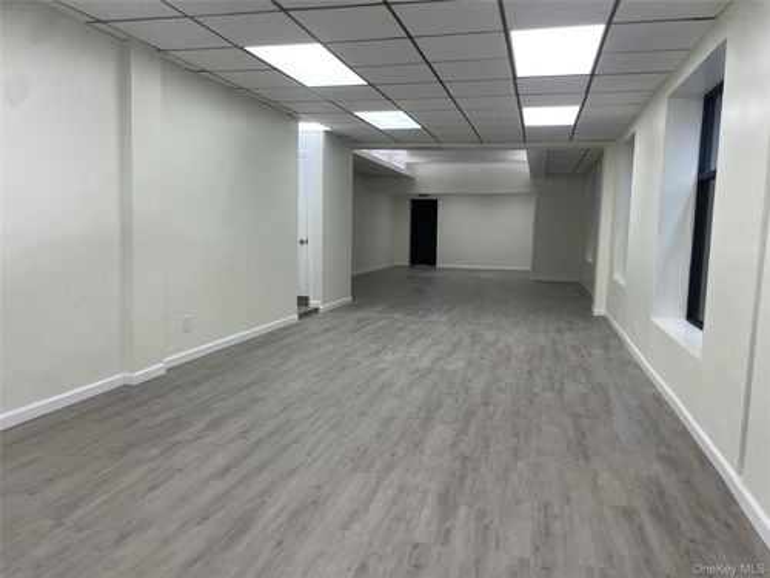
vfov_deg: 53.1
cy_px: 289
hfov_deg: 67.3
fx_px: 578
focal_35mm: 26
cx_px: 385
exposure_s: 1/120
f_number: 1.6
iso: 50
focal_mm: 4.2
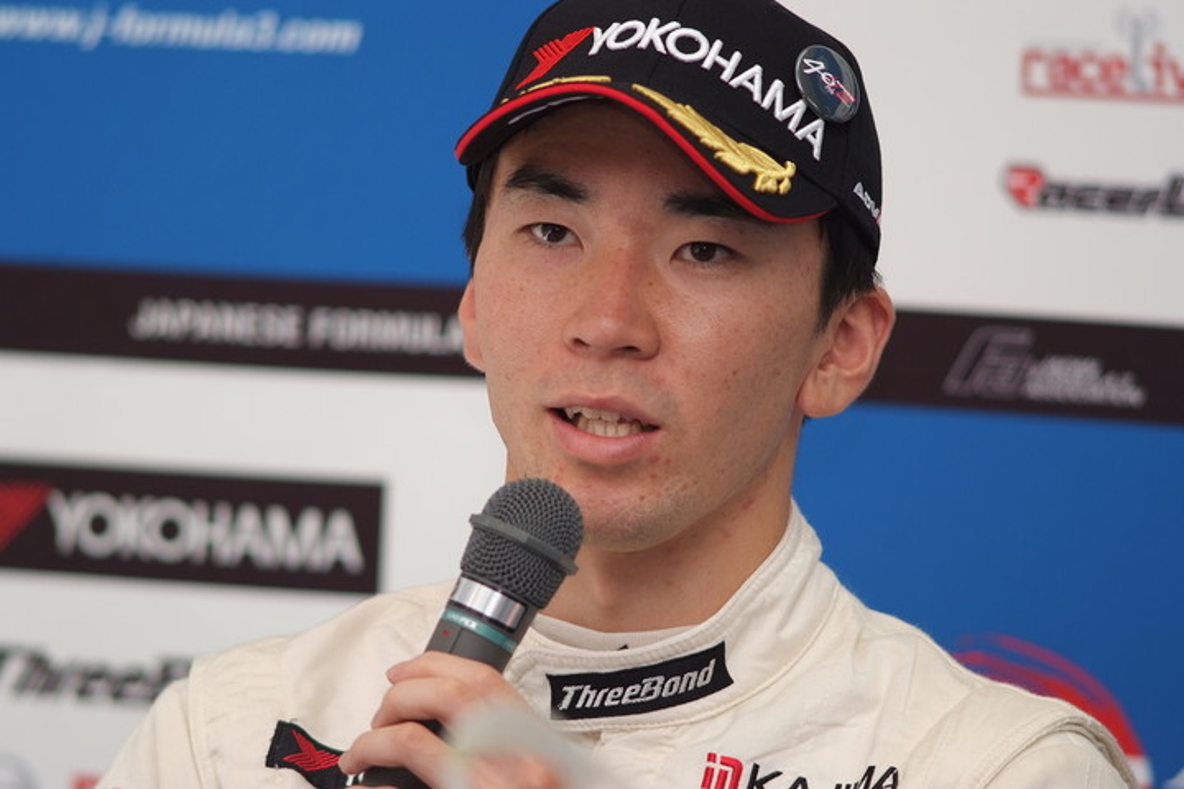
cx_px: 592
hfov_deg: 7.6
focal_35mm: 270
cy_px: 394
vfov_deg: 5.1
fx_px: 8879
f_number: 2.8
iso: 400
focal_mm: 180
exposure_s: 1/250
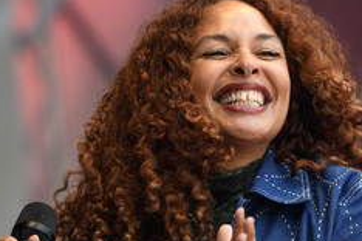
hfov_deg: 5.4
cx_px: 267
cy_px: 195
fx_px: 3871
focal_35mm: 385
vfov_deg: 3.6
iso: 640
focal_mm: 200
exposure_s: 1/1250
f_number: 4.5
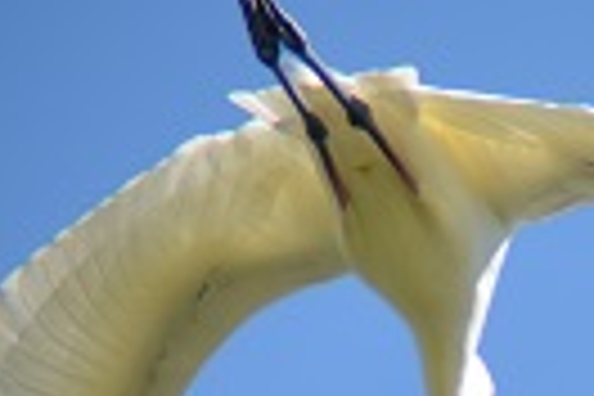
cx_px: 495
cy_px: 389
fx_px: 18759
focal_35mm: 1137
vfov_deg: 1.2
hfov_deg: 1.8
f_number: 5.6
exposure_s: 1/1250
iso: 400
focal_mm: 200
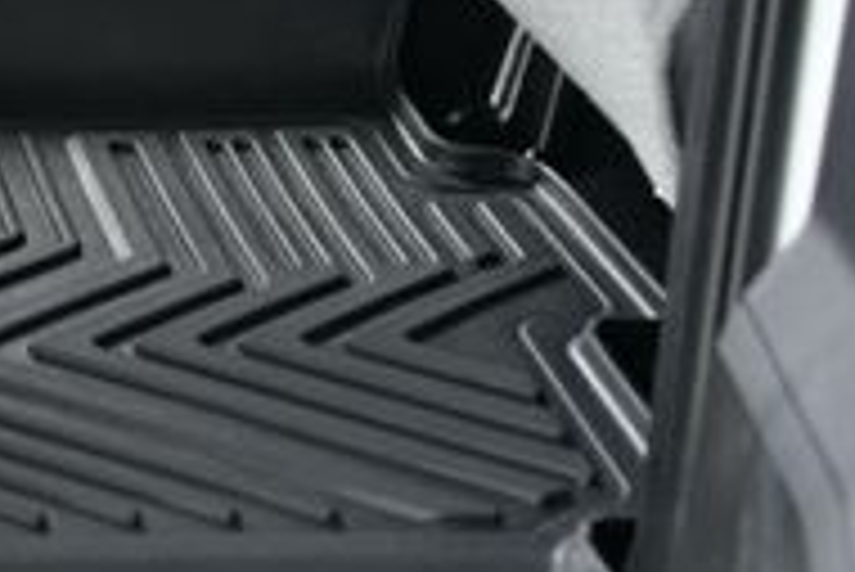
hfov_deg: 16.7
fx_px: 2638
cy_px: -315
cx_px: -441
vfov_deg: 11.8
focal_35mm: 111
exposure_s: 1/160
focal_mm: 22
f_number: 3.5
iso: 100
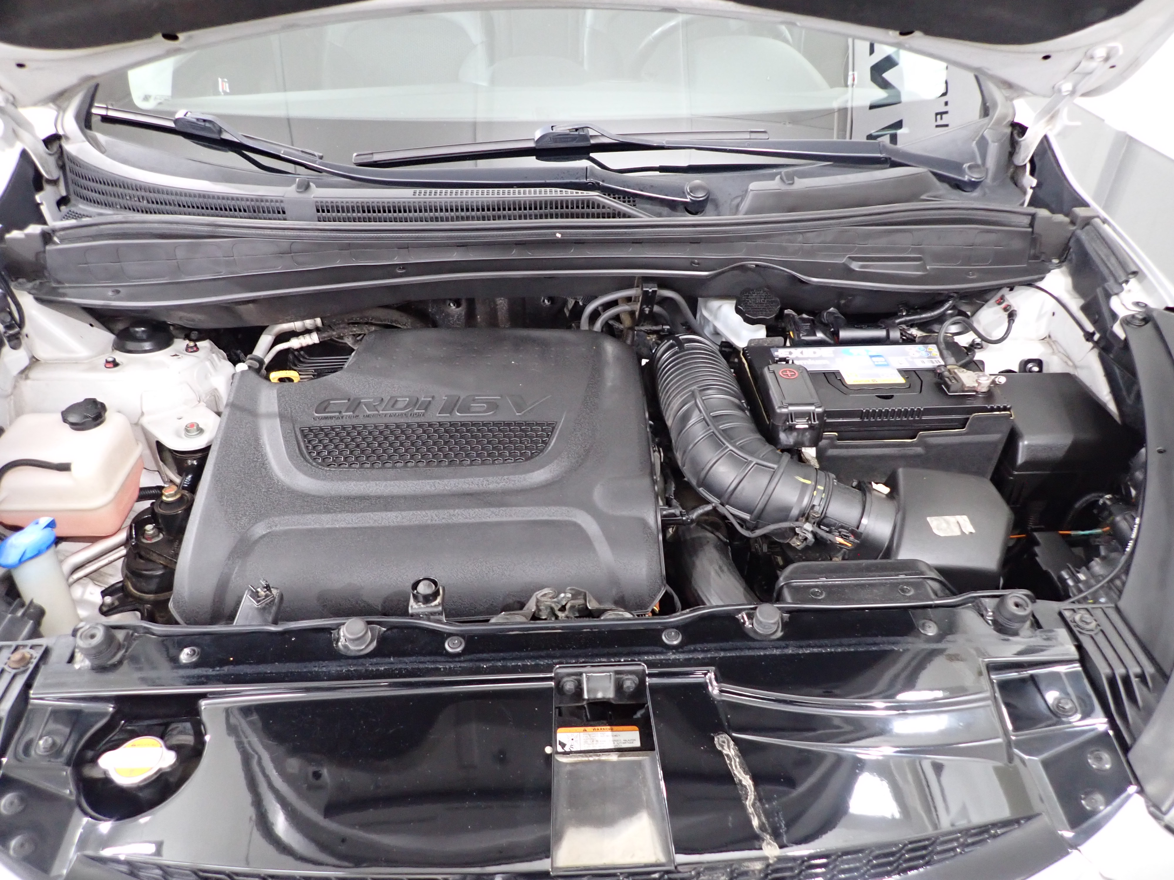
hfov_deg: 69.4
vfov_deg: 54.9
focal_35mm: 25
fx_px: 848
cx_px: 587
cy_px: 440
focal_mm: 4.5
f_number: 2
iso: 640
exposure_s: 1/30
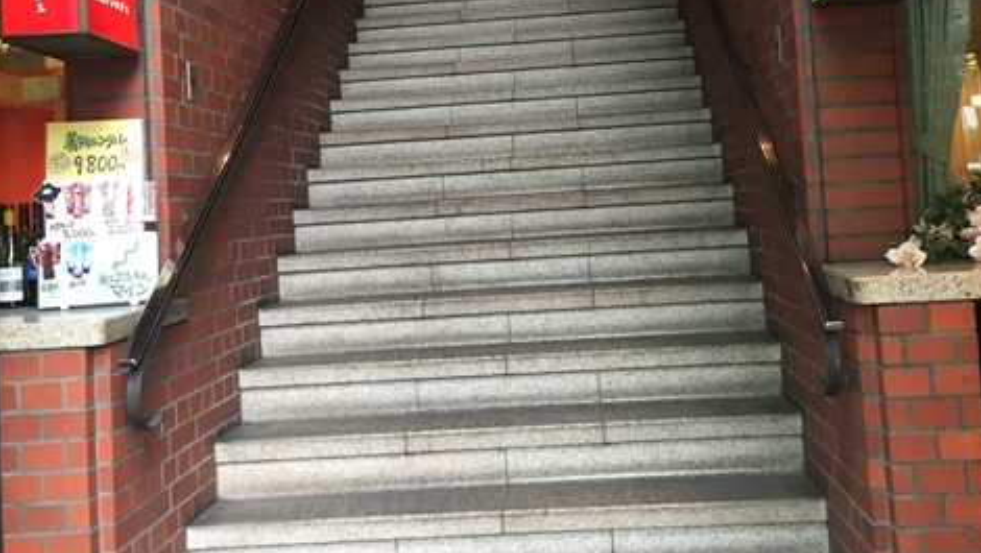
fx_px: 1119
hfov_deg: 47.3
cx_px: 495
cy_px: 142
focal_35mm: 43
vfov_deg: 27.4
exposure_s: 1/30
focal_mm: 4.15
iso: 40
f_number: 2.2
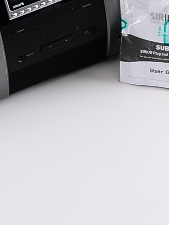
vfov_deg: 7.7
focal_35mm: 254
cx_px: 266
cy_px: -55
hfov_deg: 5.8
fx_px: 1656
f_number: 13
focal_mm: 35
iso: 100
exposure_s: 1/200
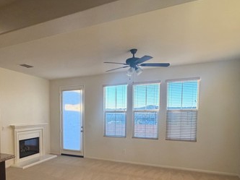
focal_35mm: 27
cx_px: 80
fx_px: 187
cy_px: 126
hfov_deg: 63.7
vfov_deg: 50.1
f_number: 2.2
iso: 250
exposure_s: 1/120
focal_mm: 2.22
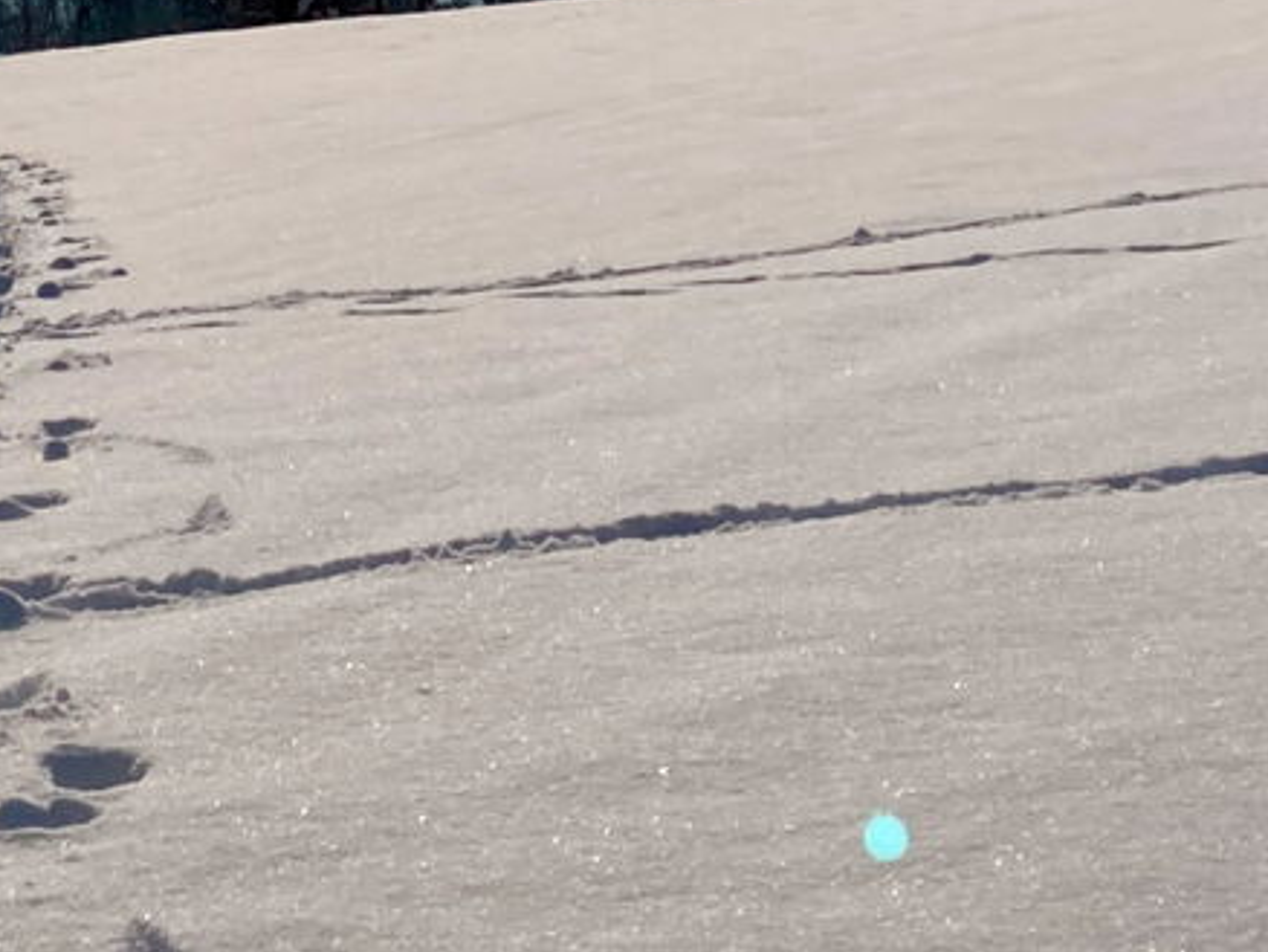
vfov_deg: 12.2
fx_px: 4215
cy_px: -518
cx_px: 310
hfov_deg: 17.0
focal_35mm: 115
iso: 32
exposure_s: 1/24390
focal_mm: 3.99
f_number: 1.8
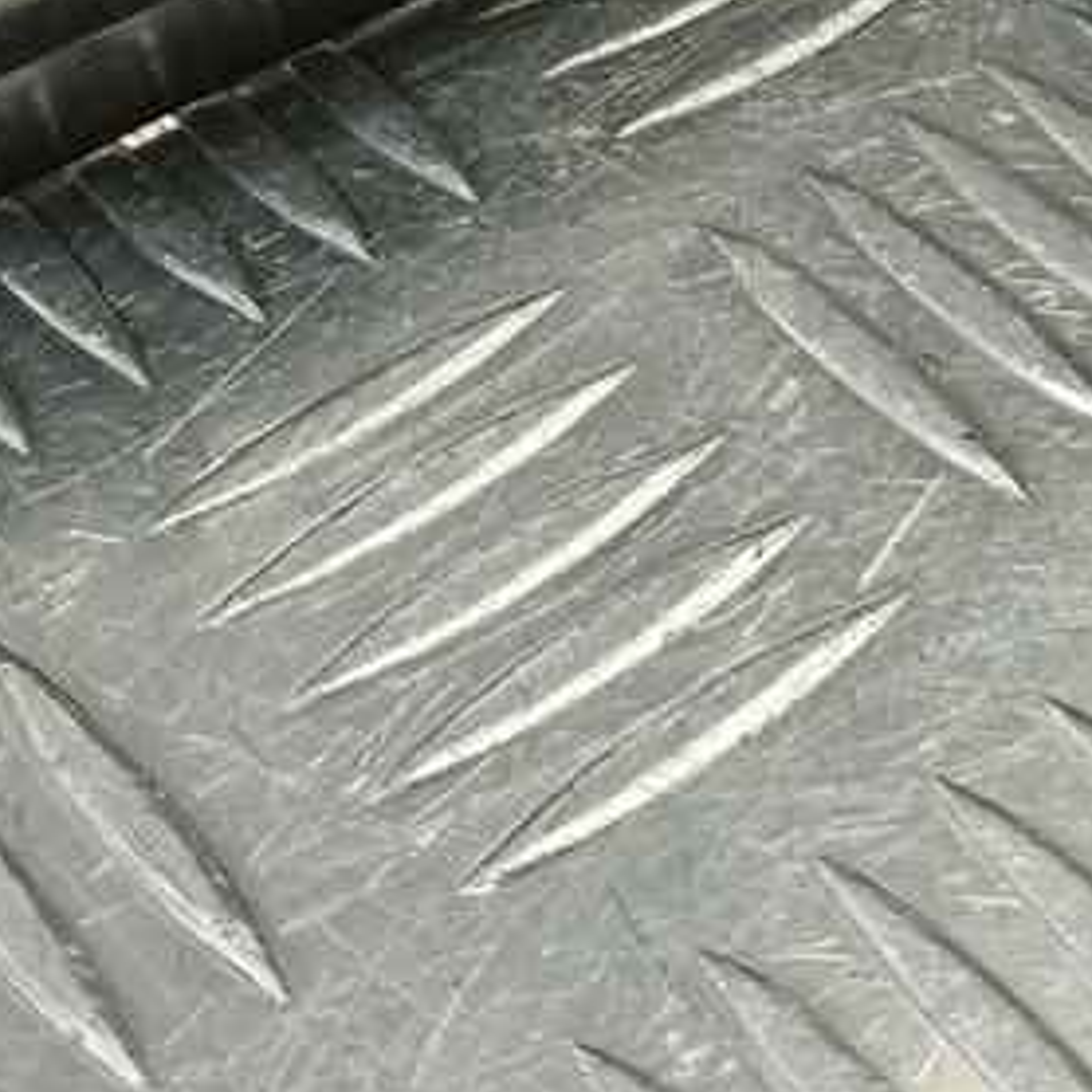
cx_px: 856
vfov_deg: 20.9
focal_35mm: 75
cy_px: -338
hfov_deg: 22.8
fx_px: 2677
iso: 143
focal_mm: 4.11
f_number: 1.6
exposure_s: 1/50
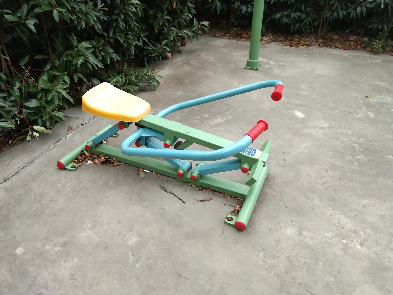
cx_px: 196
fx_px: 352
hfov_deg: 58.4
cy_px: 148
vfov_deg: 45.4
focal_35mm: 31
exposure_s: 1/50
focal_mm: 3.69
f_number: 2.2
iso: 160
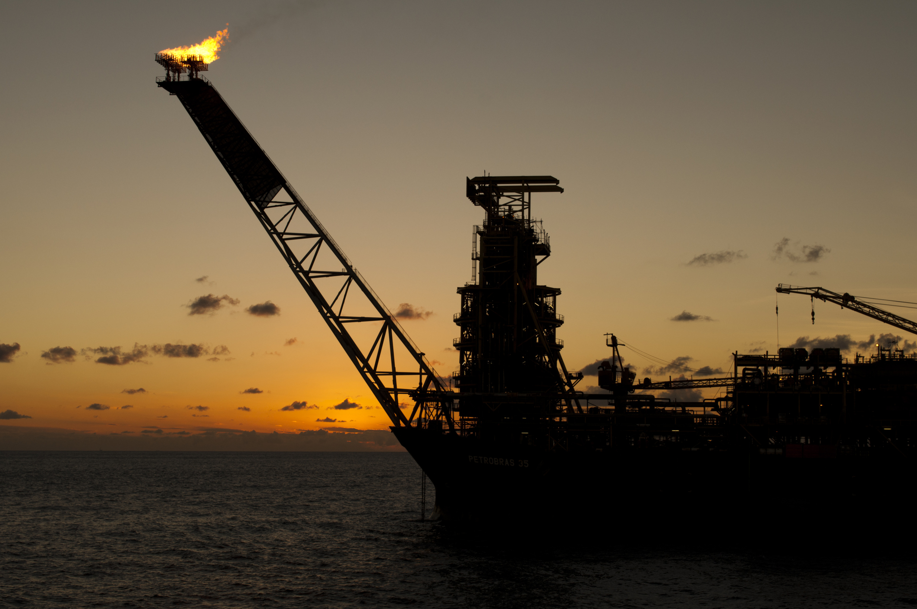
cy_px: 304
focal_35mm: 54
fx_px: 1374
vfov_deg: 25.0
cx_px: 458
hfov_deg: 36.9
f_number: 8
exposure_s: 1/200
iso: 100
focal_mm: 36
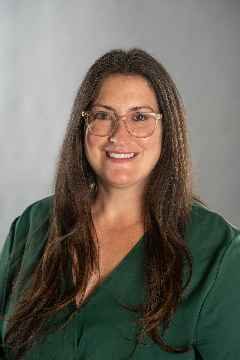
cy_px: 180
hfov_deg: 19.5
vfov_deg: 28.8
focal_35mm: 70
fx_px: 700
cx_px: 120
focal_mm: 70
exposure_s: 1/125
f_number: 7.1
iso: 160
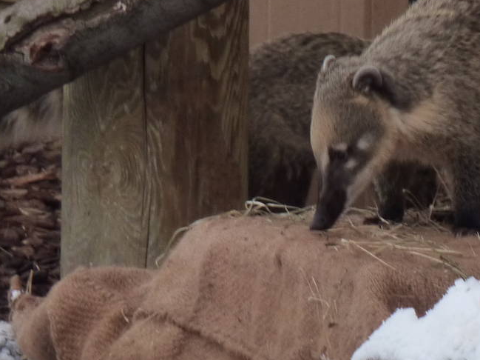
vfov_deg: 2.7
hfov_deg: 3.6
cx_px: 479
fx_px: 7692
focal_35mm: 555
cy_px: 220
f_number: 4.6
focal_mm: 37
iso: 200
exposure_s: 1/80
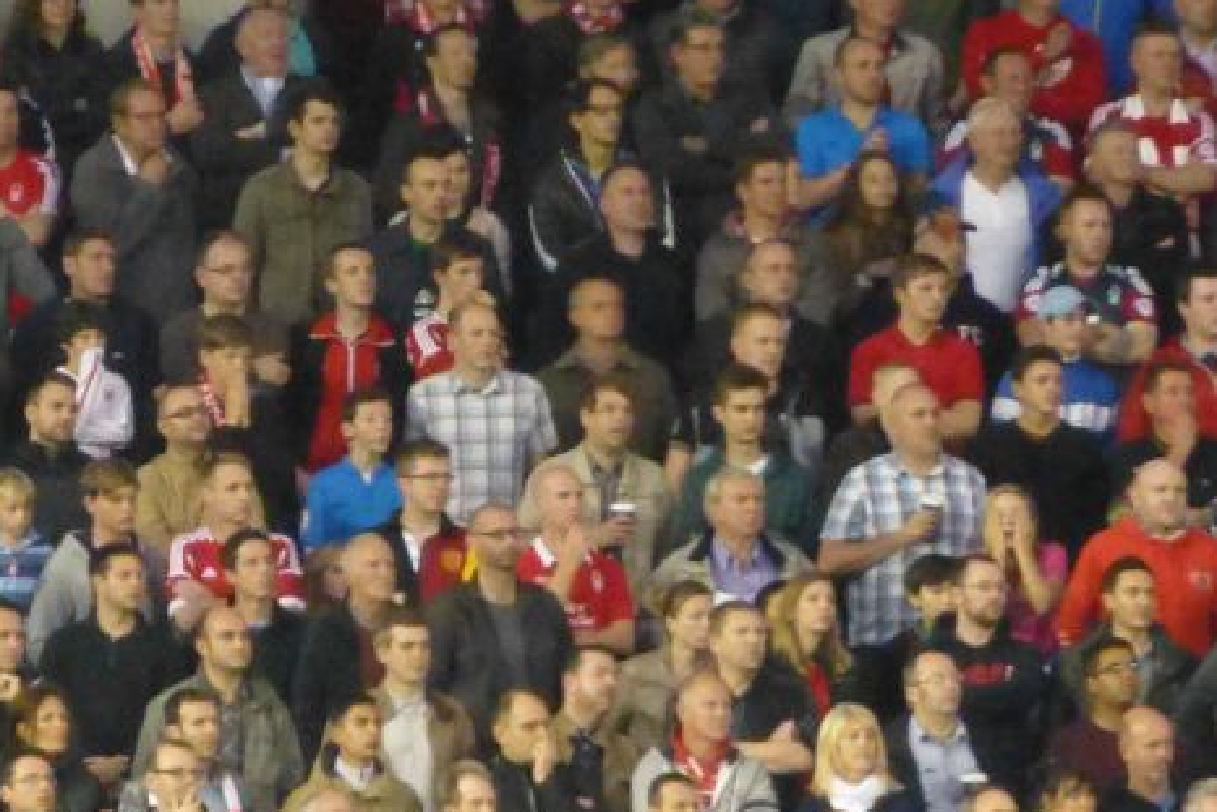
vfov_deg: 1.1
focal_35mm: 1285
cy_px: 585
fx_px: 43451
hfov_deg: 1.6
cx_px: 245
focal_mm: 86
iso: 1600
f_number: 6.4
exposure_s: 1/15
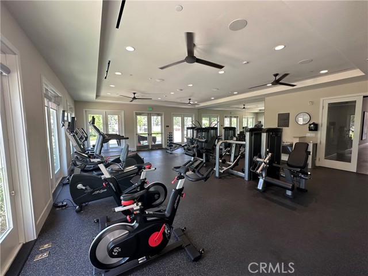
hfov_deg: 102.1
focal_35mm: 14
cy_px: 138
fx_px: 149
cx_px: 184
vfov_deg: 85.7
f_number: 2.2
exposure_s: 1/99
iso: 125
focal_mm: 2.22
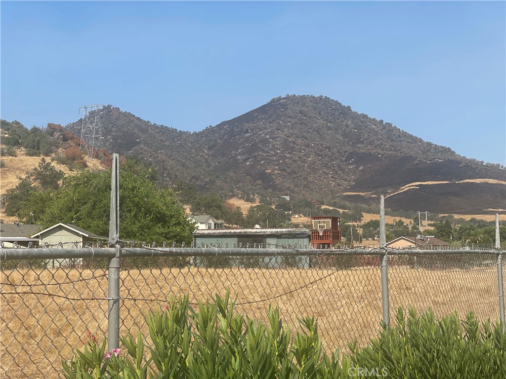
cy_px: 190
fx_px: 760
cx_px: 253
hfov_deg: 36.8
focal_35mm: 52
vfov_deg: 28.0
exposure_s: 1/2283
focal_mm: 6
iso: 32
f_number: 2
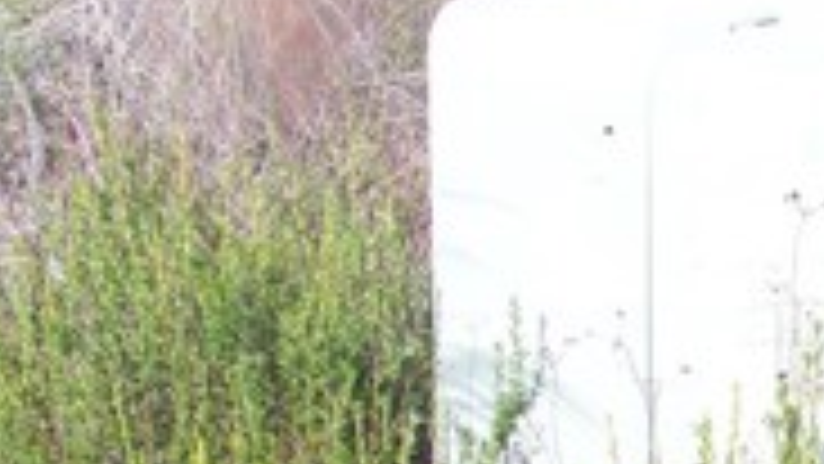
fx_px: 2753
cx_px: 928
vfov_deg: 9.5
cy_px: 595
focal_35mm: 126
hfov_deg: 16.5
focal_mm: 5.85
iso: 64
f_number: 3.6
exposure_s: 1/400
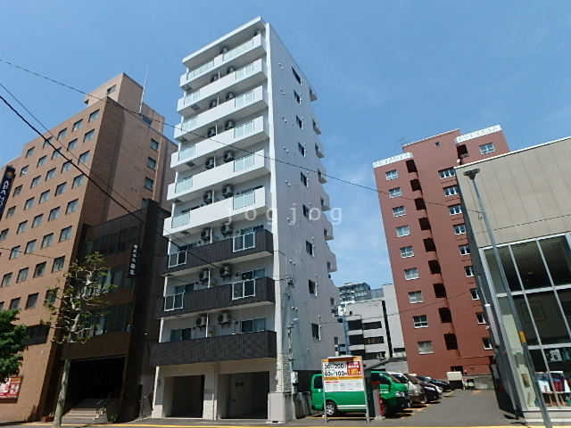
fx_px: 346
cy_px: 214
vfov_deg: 63.4
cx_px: 286
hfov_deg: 79.0
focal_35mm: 21
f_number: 6
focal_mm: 3.7
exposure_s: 1/500
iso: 125
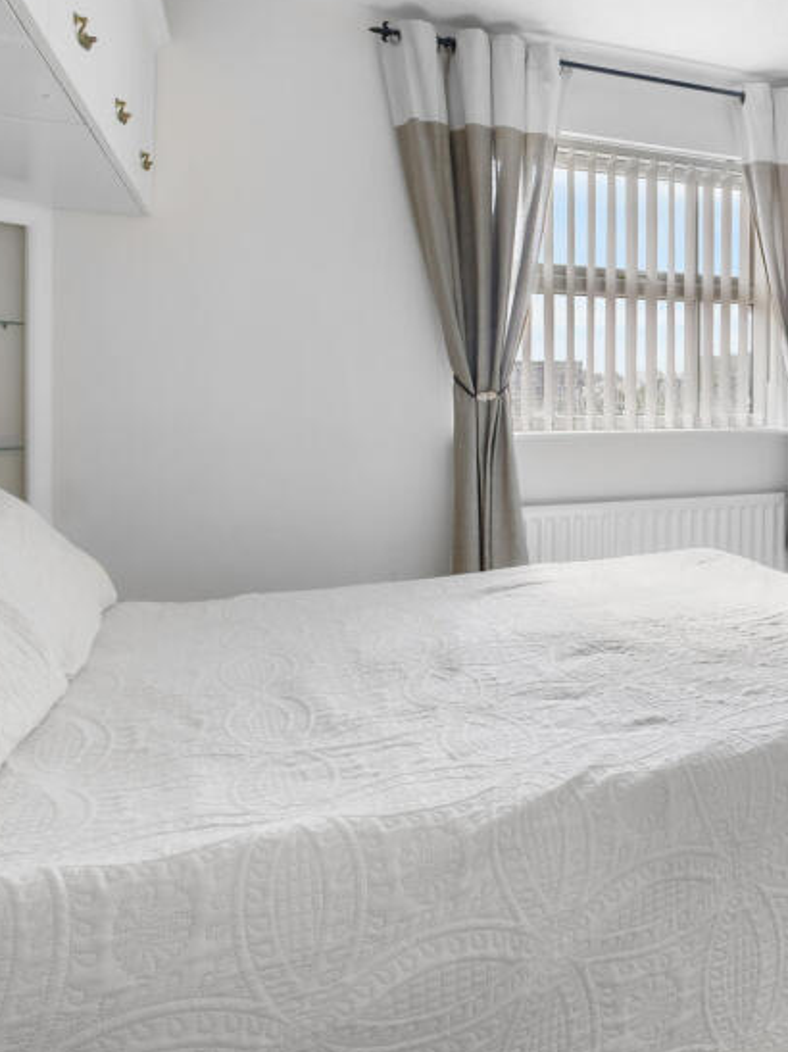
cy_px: 566
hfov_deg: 44.4
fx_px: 820
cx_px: 773
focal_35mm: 27
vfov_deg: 65.2
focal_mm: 10
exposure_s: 1.6
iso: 160
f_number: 8
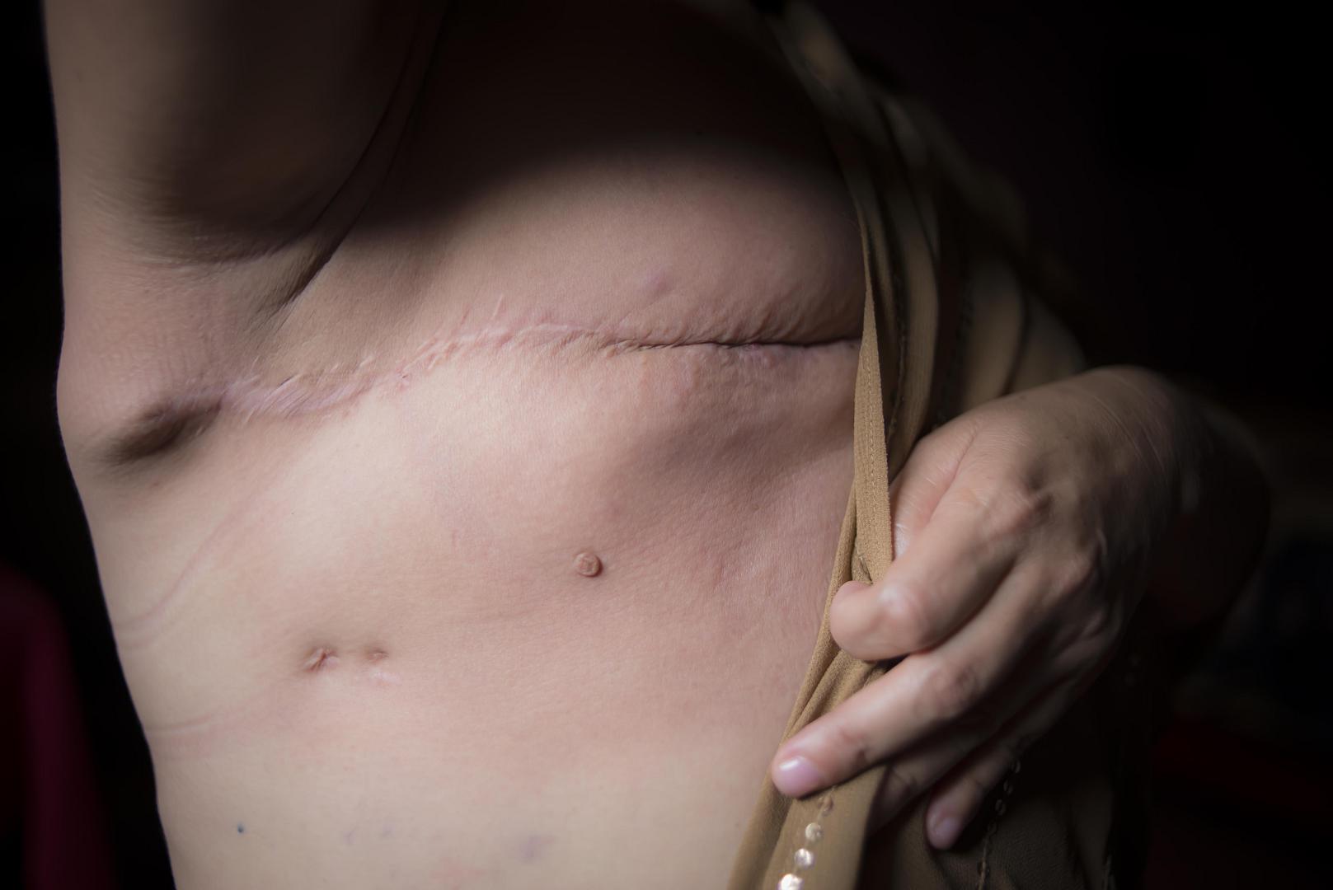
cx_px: 666
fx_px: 1297
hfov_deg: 54.4
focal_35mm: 35
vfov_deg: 37.9
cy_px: 445
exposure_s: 1/160
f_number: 2
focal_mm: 35
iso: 500
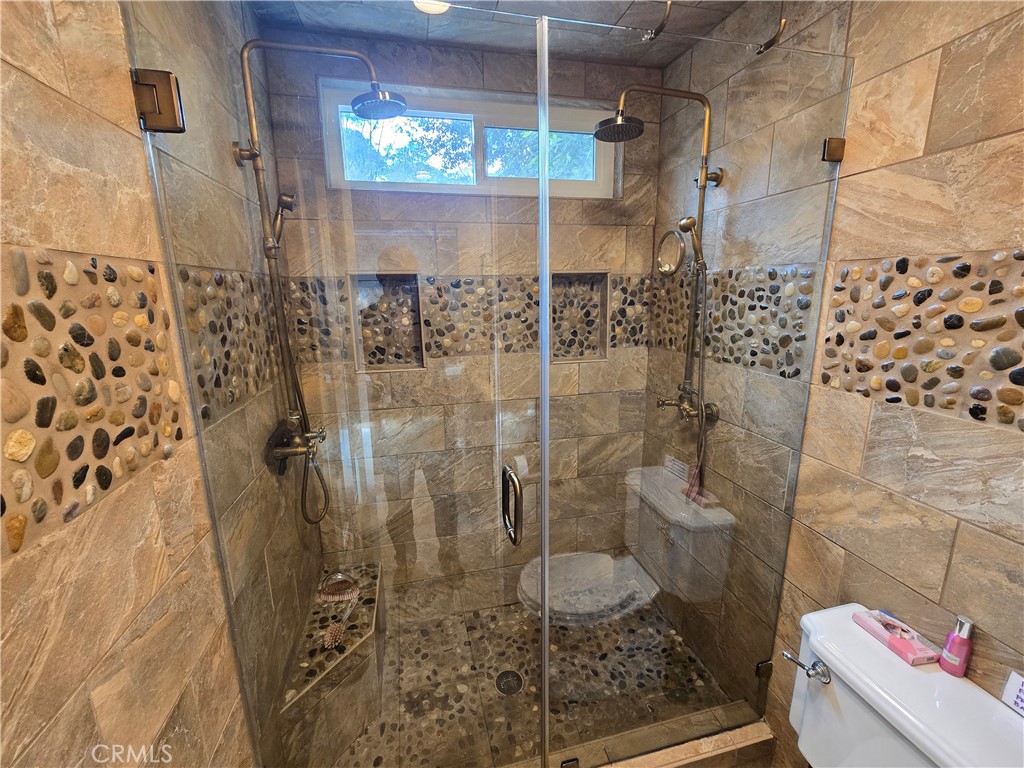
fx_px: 385
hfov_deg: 106.2
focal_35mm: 13
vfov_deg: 89.9
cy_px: 384
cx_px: 512
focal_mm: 2.2
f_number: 2.2
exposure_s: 1/60
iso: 250
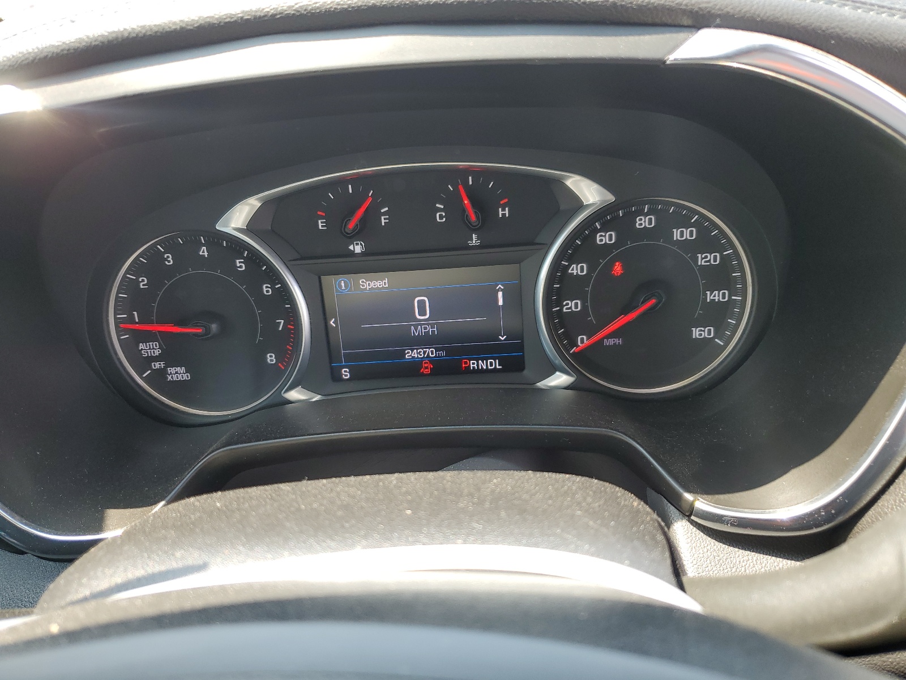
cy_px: 340
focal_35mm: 26
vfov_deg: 53.1
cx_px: 453
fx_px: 680
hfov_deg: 67.3
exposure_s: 1/159
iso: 50
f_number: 1.5
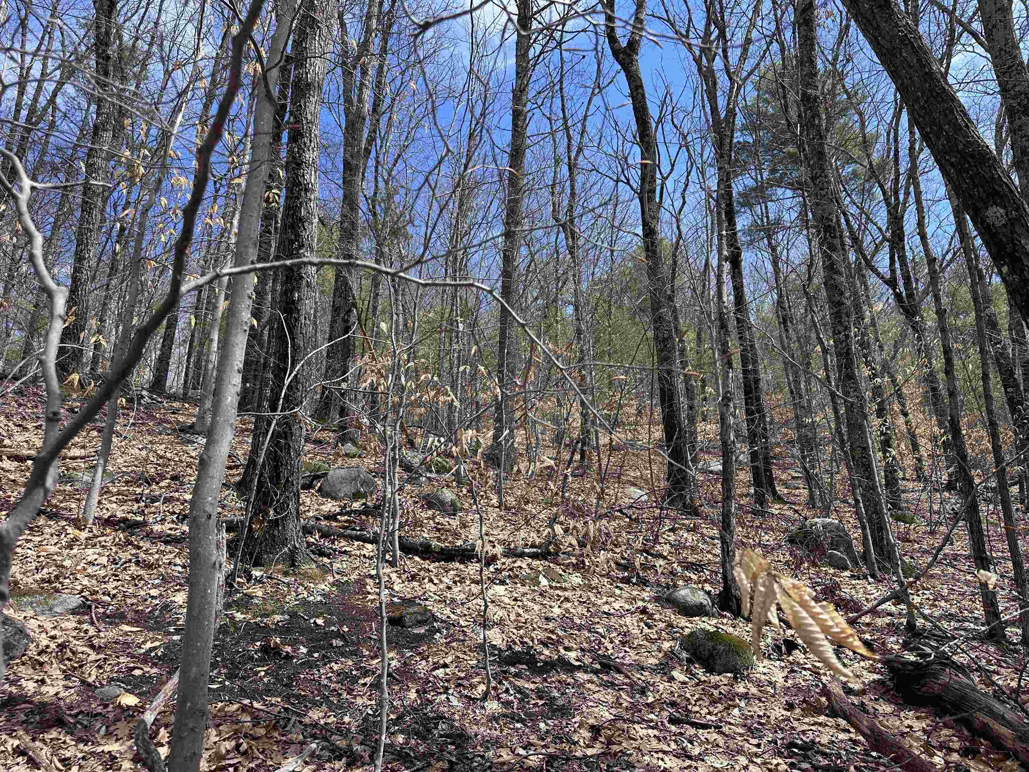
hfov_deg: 71.6
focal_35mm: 24
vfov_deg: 56.8
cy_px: 386
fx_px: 713
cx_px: 514
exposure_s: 1/2155
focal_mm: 6.86
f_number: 1.78
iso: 80
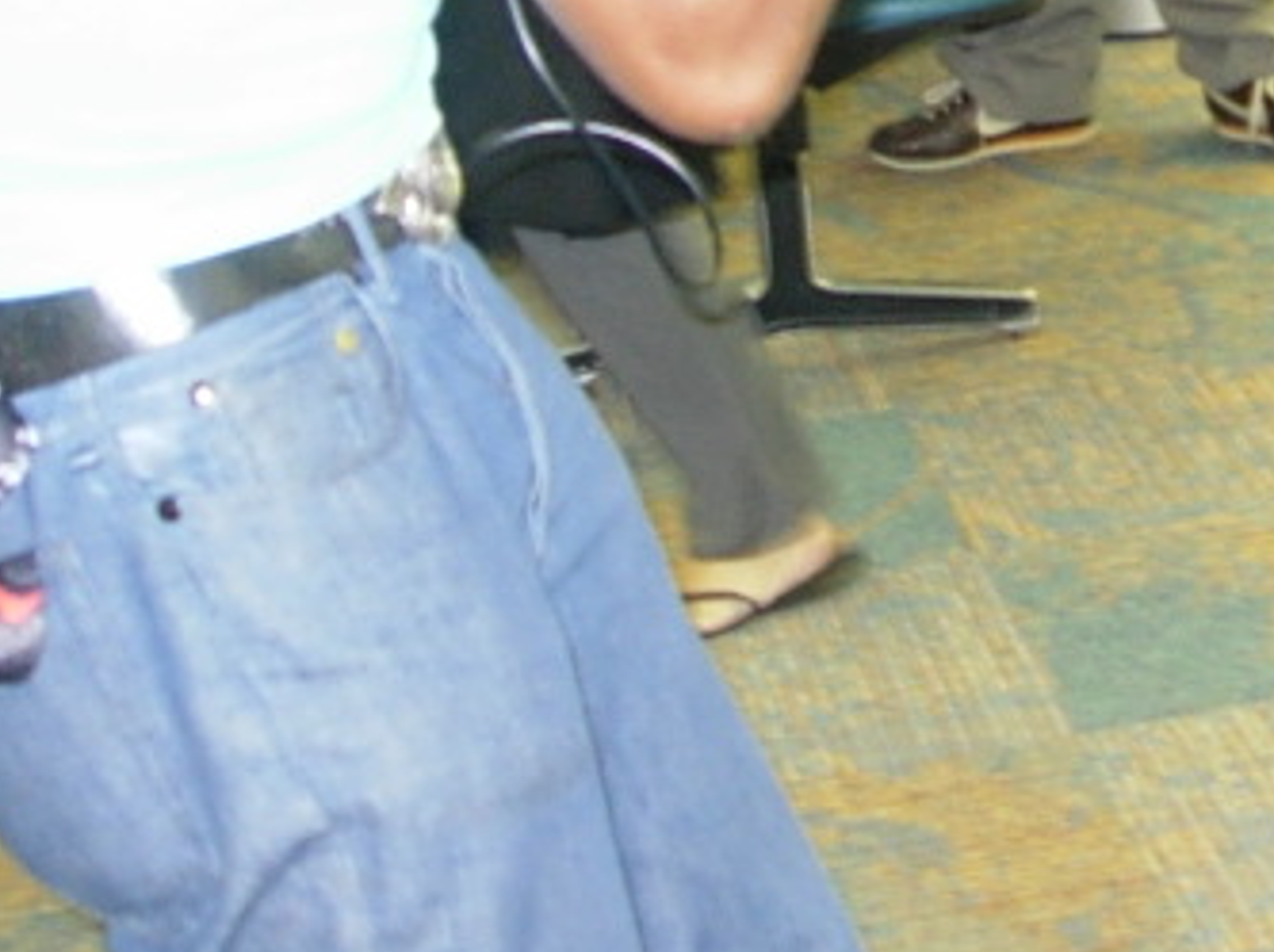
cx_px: 1806
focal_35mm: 117
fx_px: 4301
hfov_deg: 15.7
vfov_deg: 12.2
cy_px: -356
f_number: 2.8
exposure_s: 1/20.1
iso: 173
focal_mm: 7.8
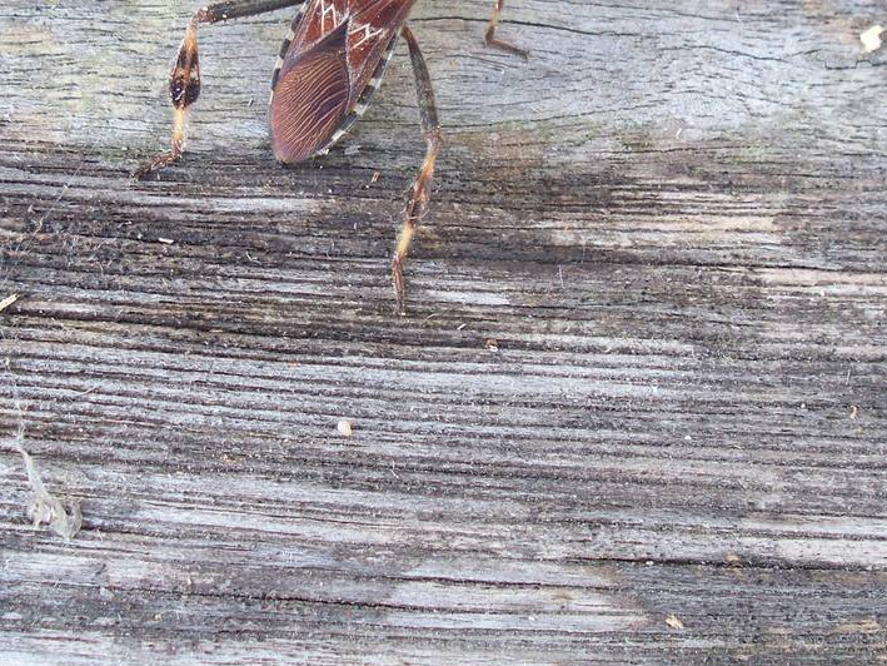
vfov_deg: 13.8
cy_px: 70
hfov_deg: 18.5
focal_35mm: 106
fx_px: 2717
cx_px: 423
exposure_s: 1/60
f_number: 2.9
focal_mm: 9.86
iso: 100
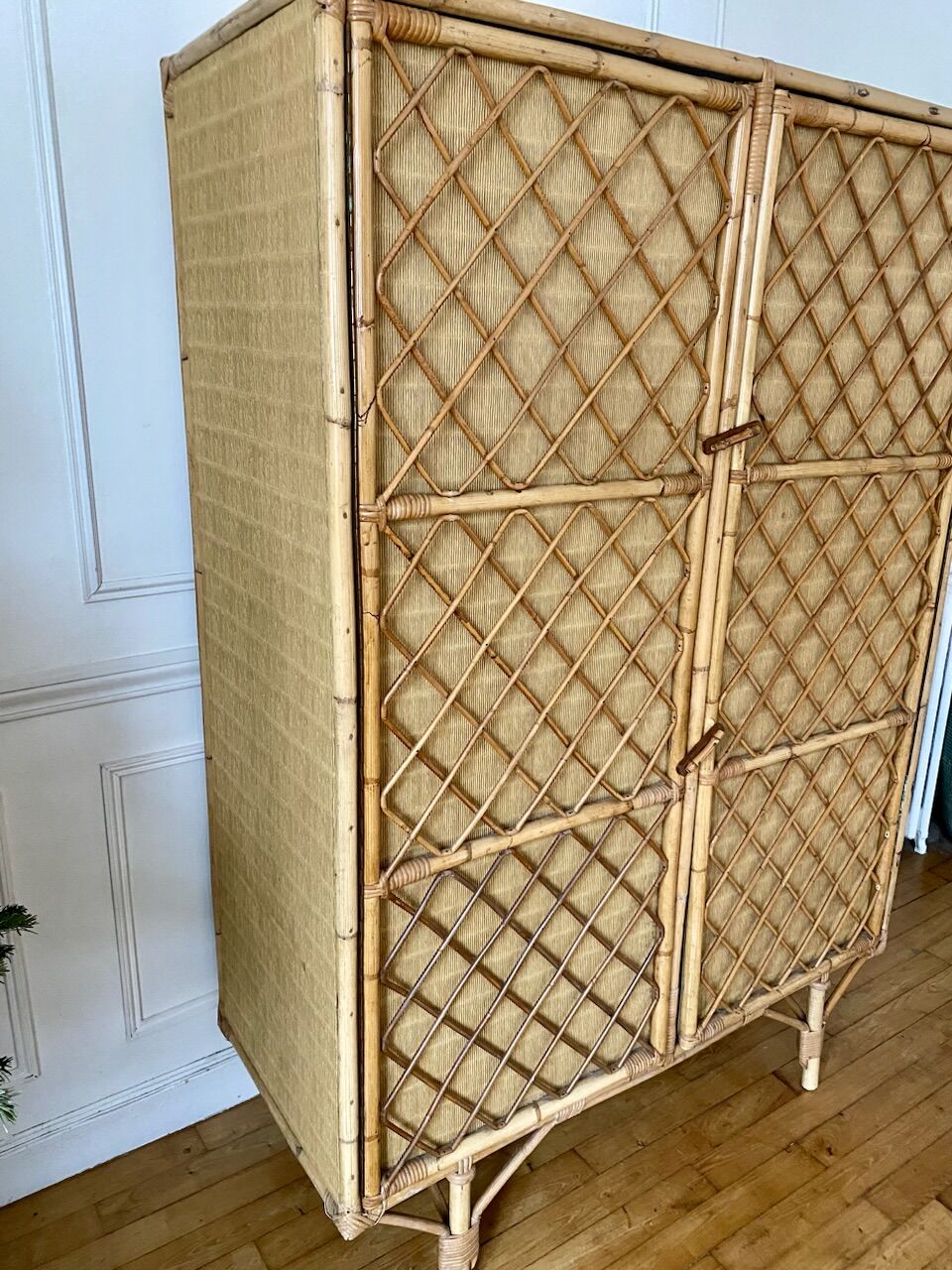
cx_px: 476
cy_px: 635
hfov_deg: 53.1
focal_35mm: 26
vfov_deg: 67.3
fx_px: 953
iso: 640
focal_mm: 4.25
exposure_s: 1/31
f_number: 1.8
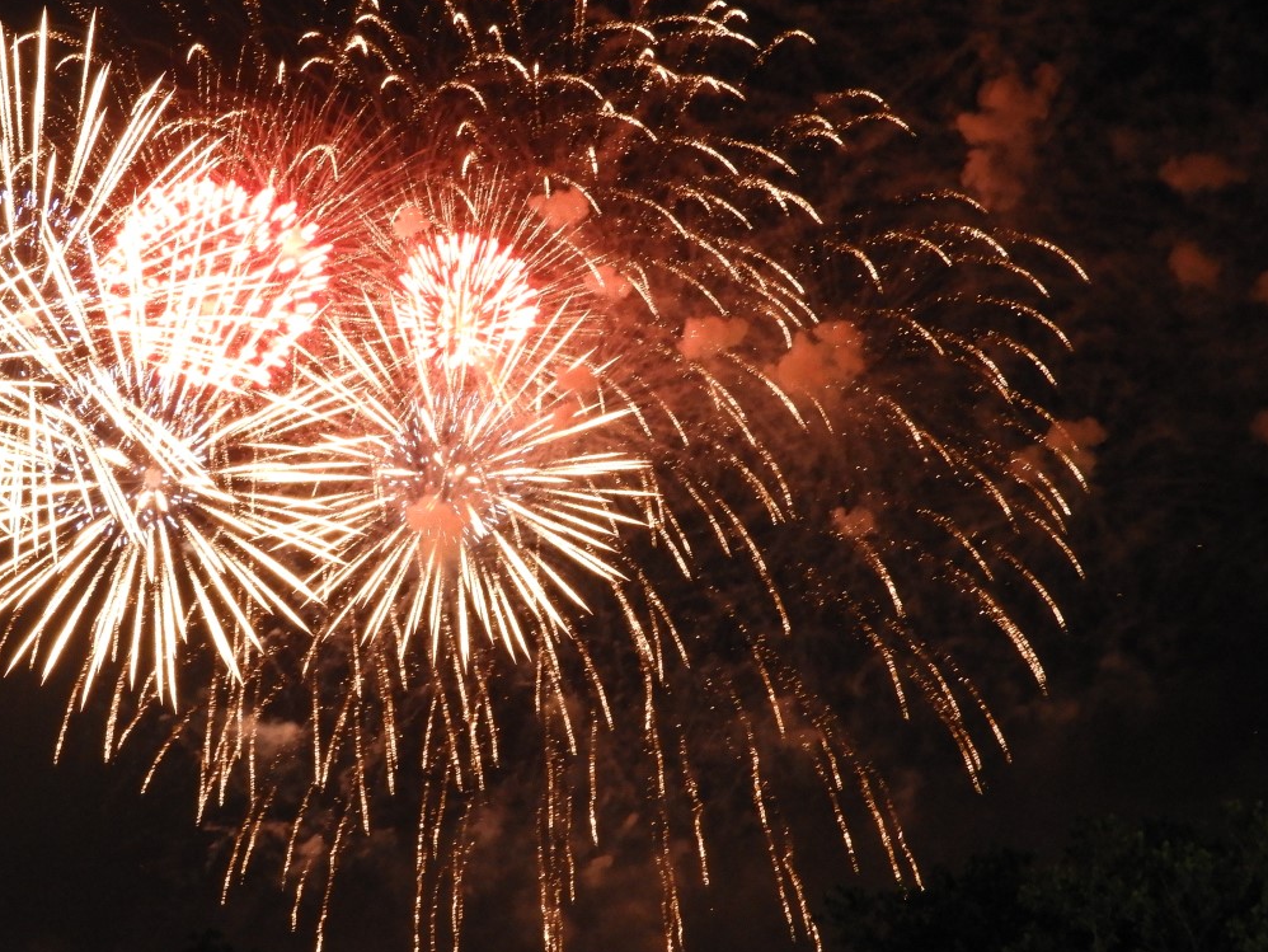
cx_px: 365
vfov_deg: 14.7
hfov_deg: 19.3
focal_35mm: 101
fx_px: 3701
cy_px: 486
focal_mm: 12.5
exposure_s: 1/8
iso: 560
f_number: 4.5
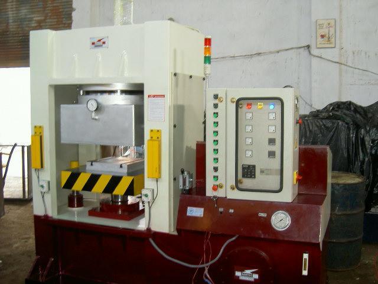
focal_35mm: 39
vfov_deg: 36.8
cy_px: 142
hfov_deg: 47.9
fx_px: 426
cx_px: 189
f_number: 2.8
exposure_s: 1/8
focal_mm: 8
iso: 100
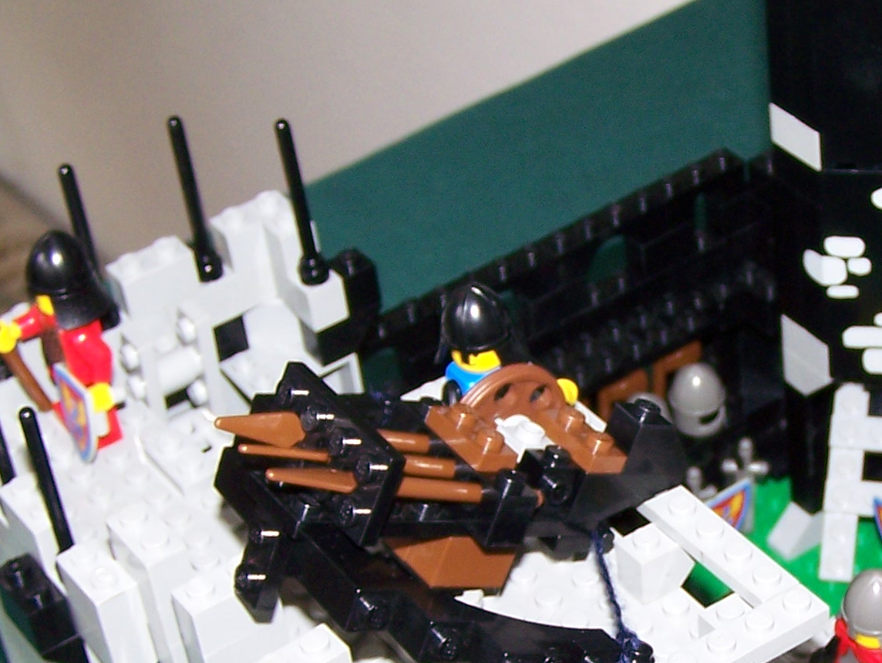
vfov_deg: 14.9
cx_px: 749
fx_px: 2525
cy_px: 535
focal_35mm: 99
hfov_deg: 19.5
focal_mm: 6.7
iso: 80
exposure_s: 1/60
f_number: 2.8
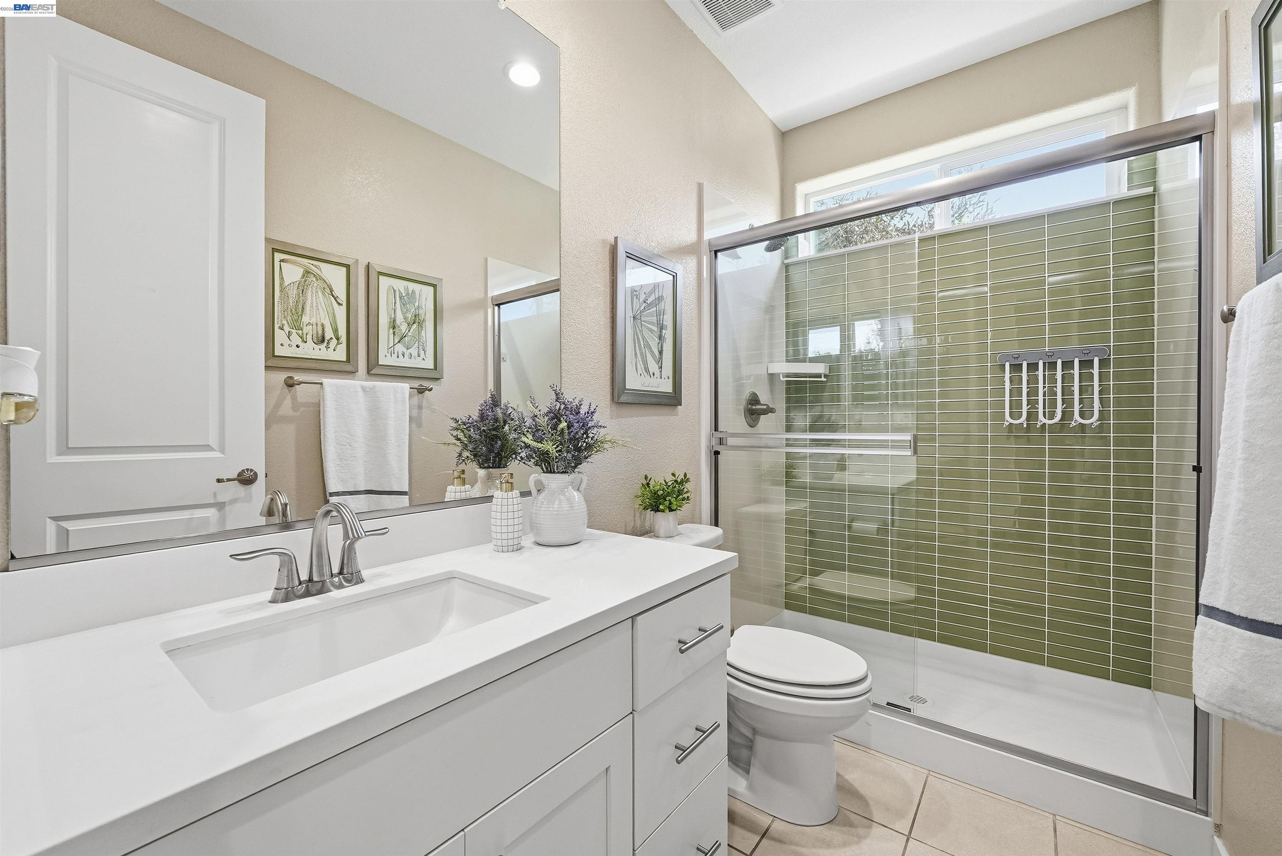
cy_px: 428
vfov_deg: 81.3
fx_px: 499
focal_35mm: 14
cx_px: 641
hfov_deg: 104.2
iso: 400
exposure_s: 1/30
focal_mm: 14
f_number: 8
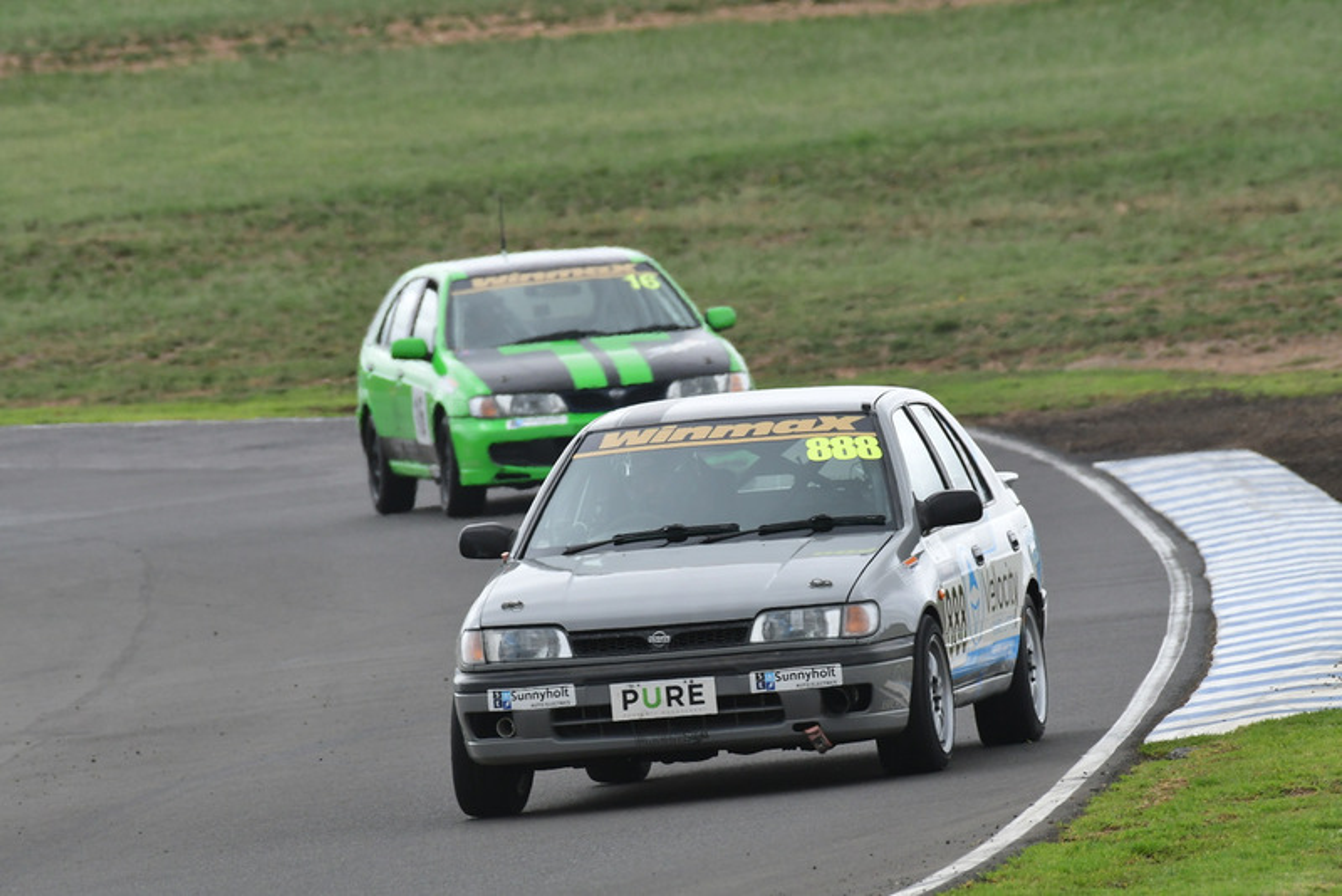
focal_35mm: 750
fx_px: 27967
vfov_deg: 1.8
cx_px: 671
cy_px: 448
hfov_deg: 2.7
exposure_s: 1/640
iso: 640
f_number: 10
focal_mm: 500
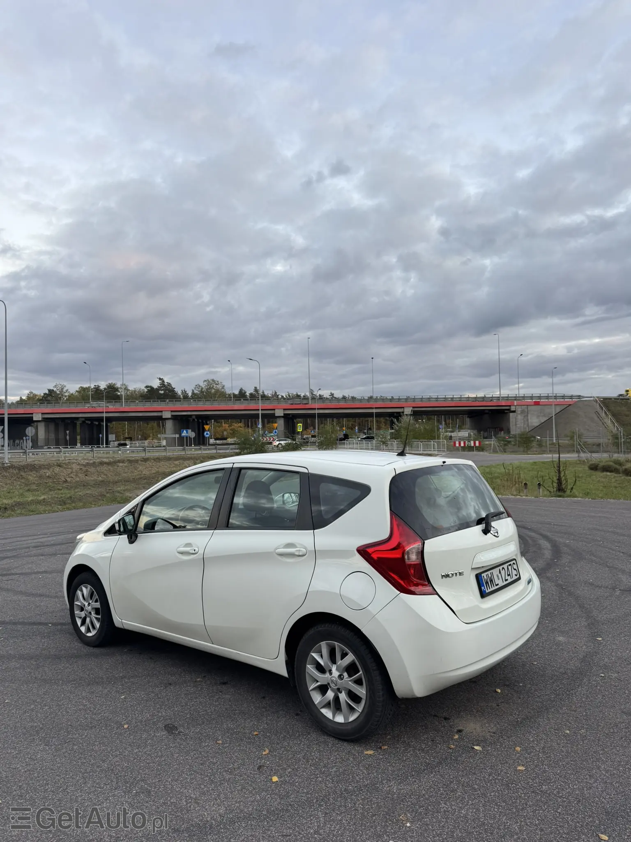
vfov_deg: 71.6
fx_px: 583
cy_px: 421
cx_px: 316
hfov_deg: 56.8
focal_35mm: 24
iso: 64
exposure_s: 1/121
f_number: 1.78
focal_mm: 6.76
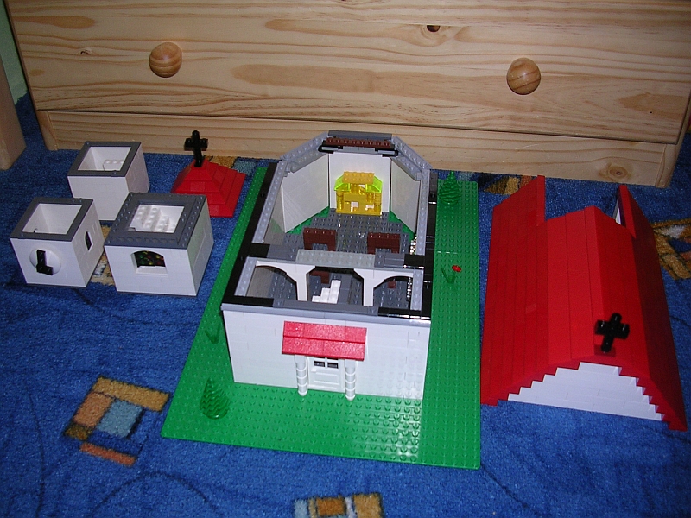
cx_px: 346
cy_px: 259
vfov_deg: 37.7
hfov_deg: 49.0
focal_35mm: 38
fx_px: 759
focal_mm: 5.8
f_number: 2.8
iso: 50
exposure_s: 1/60.1
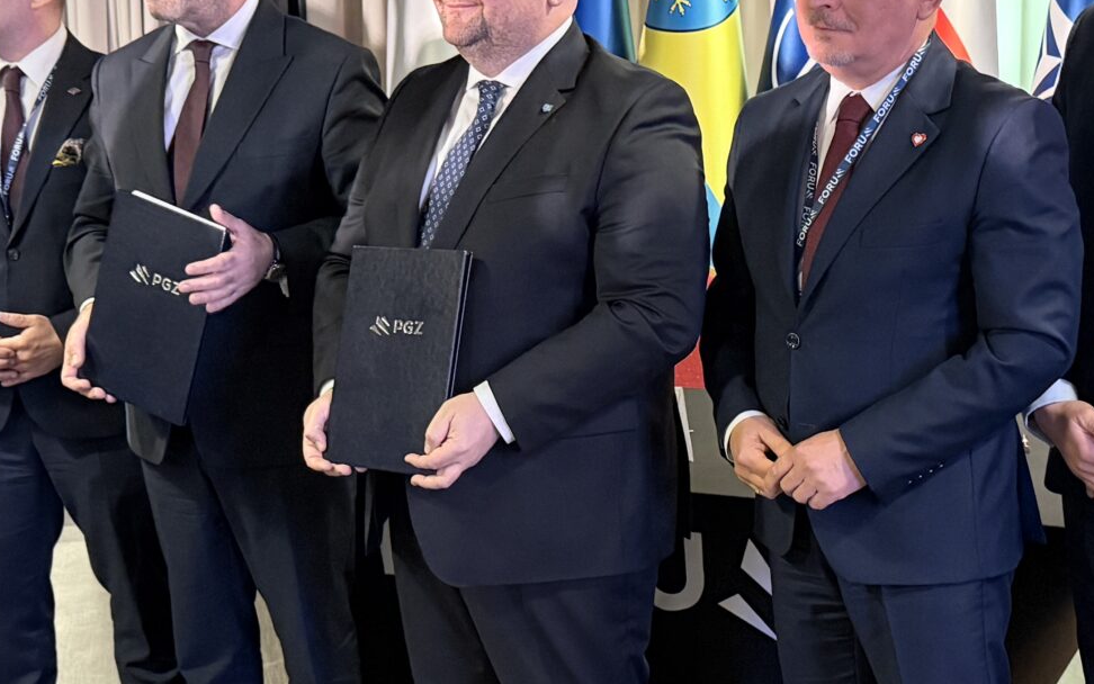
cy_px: 459
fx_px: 1998
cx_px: 567
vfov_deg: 19.4
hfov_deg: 30.6
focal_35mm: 67
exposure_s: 1/60
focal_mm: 6.76
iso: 500
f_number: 1.78
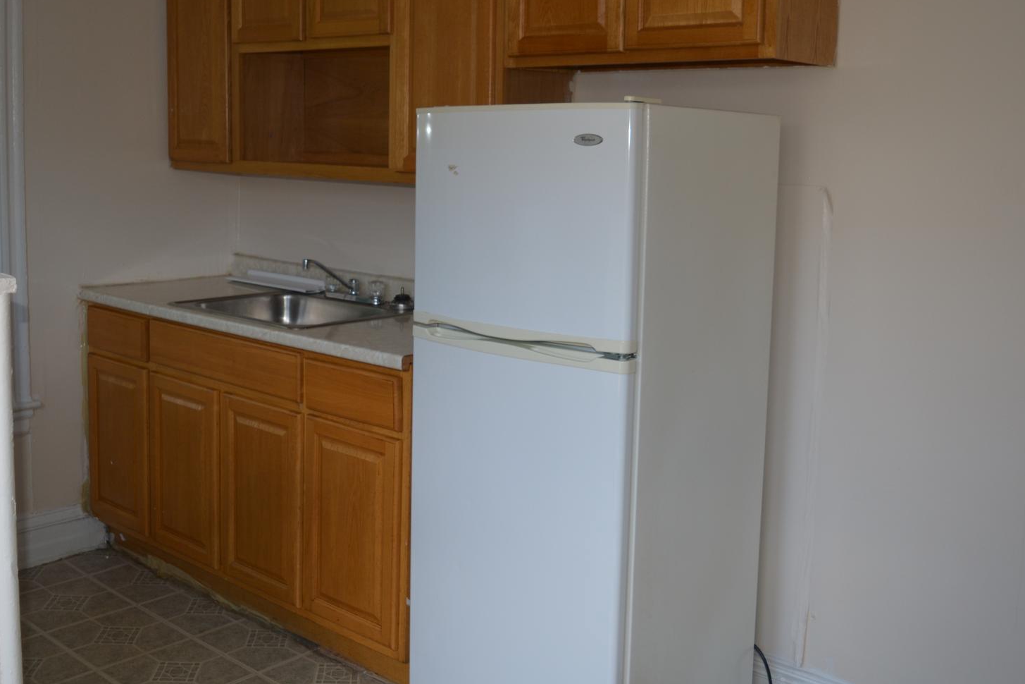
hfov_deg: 50.7
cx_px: 483
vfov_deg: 35.0
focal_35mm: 38
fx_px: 1082
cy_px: 280
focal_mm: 18
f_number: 3.5
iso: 200
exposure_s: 1/125
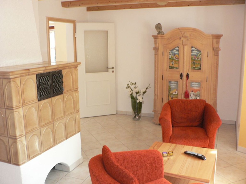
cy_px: 92
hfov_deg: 51.4
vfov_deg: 39.7
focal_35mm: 36
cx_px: 123
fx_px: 256
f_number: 2.8
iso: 200
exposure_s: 1/60
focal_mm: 6
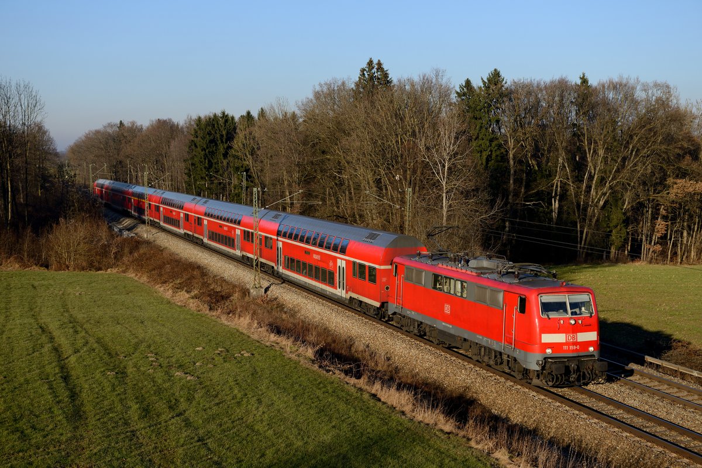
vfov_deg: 24.6
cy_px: 234
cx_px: 351
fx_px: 1072
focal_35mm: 55
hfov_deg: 36.2
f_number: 5
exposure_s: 1/1600
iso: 200
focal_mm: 55
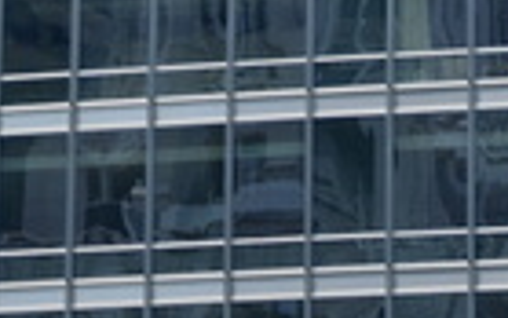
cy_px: -482
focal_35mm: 579
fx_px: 8019
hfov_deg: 3.6
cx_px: -161
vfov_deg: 2.3
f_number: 5.3
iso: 100
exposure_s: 1/500
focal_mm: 100
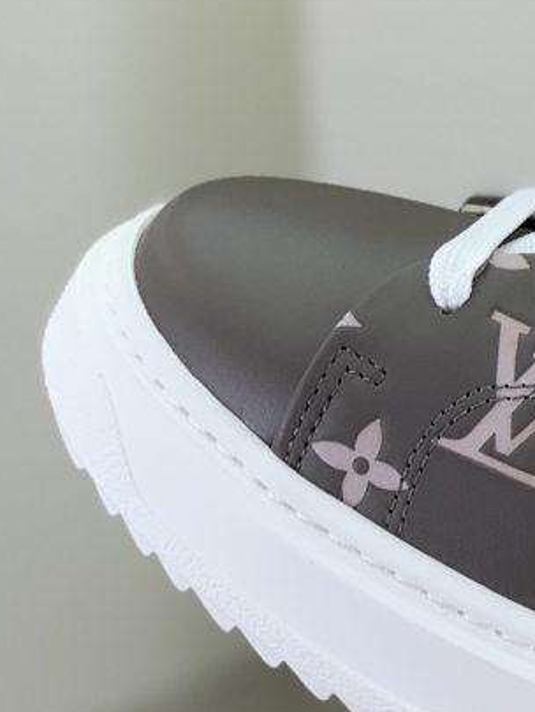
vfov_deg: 10.7
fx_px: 3810
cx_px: 929
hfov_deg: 7.8
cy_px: 480
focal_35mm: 185
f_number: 2.4
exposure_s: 1/114
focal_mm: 6
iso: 16
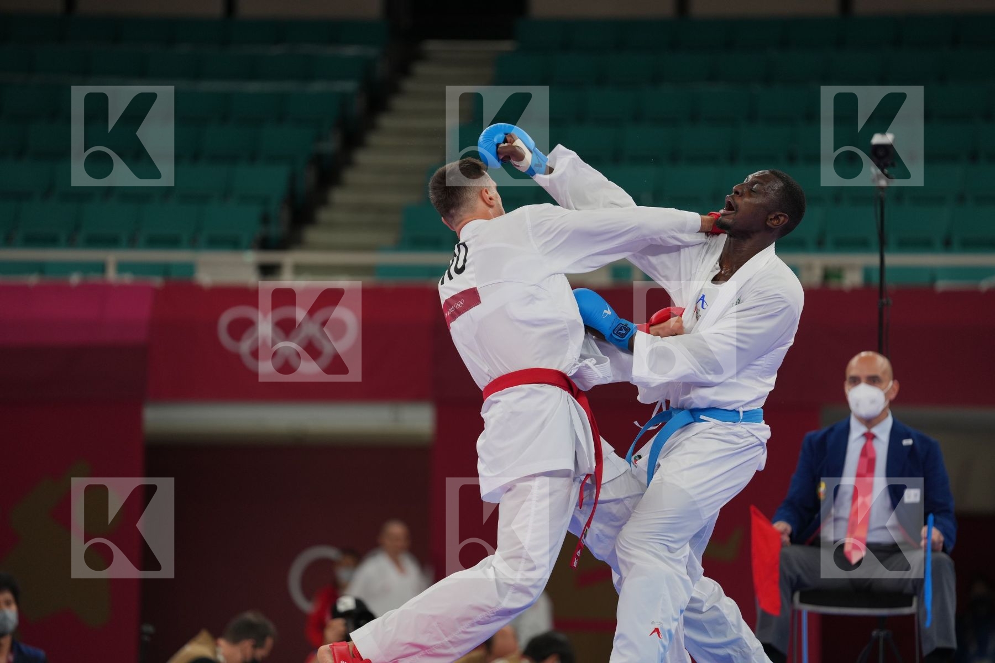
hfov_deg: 10.3
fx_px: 5527
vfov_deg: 6.9
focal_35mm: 200
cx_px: 498
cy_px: 332
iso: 500
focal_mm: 200
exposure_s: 1/1000
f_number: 2.8
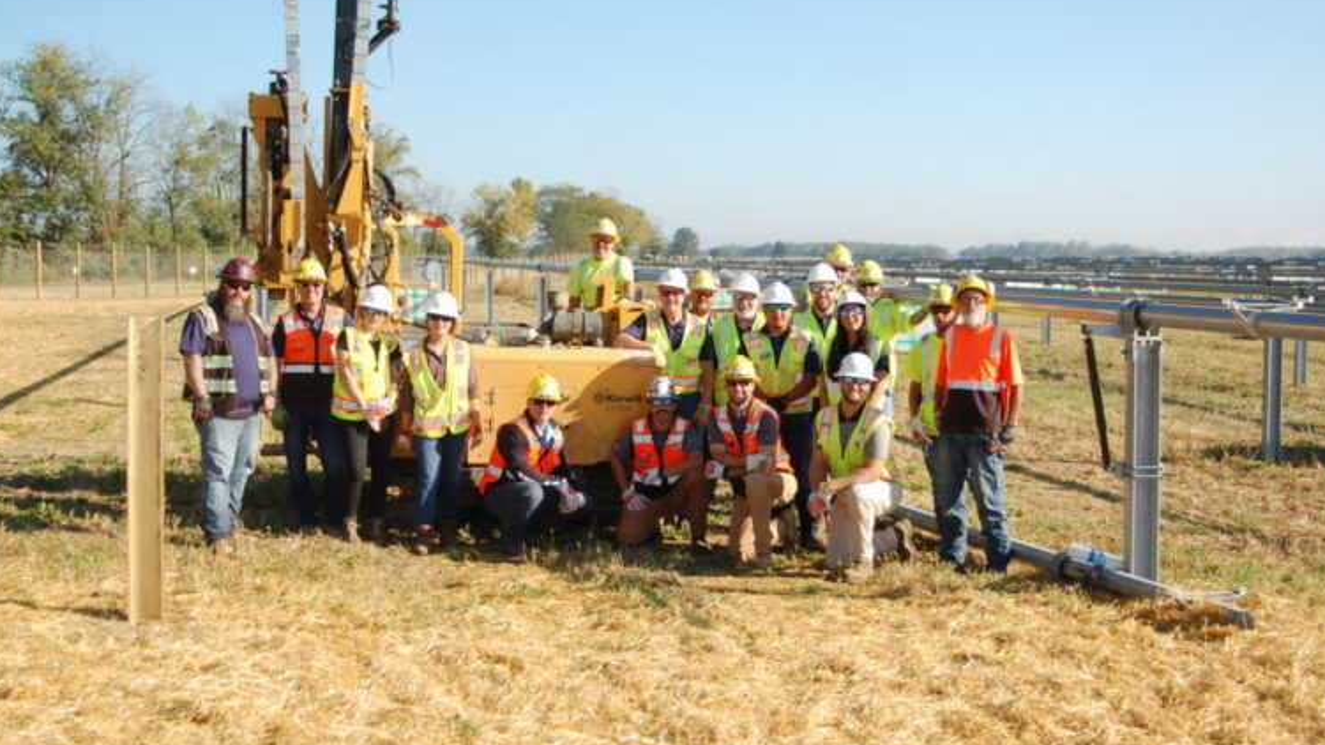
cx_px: 668
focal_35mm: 45
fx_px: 1581
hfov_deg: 45.5
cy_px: 340
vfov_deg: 26.5
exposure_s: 1/1000
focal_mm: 28
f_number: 4.5
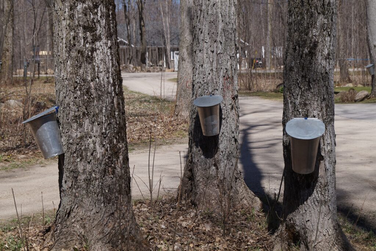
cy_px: 126
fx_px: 862
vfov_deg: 16.6
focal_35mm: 82
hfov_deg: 24.6
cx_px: 188
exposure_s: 1/320
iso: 100
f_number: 8
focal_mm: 55
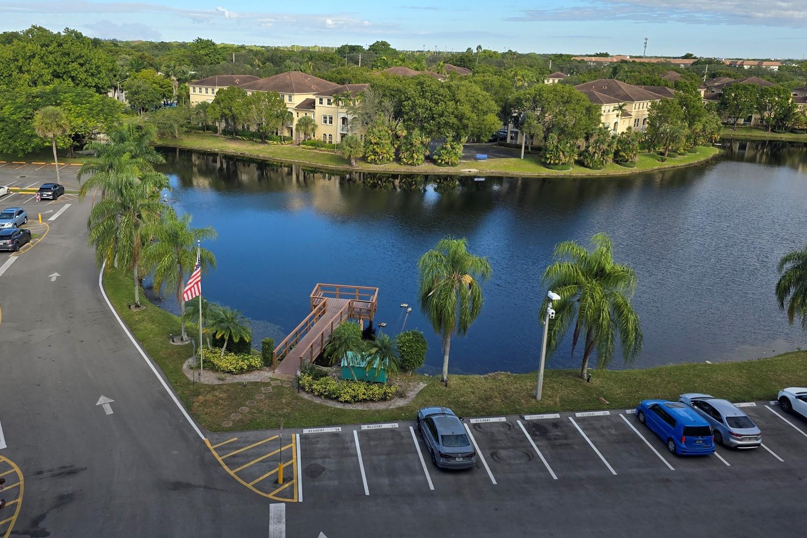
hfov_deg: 61.6
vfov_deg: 43.6
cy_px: 246
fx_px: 673
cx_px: 339
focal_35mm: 30
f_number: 1.7
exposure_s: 1/445
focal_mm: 6.3
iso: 12
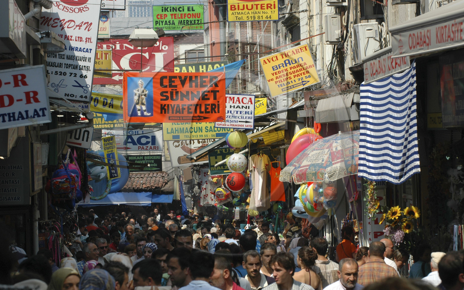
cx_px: 232
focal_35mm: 192
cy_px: 149
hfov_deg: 10.9
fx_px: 2422
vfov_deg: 6.9
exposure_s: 1/250
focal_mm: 125
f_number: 8
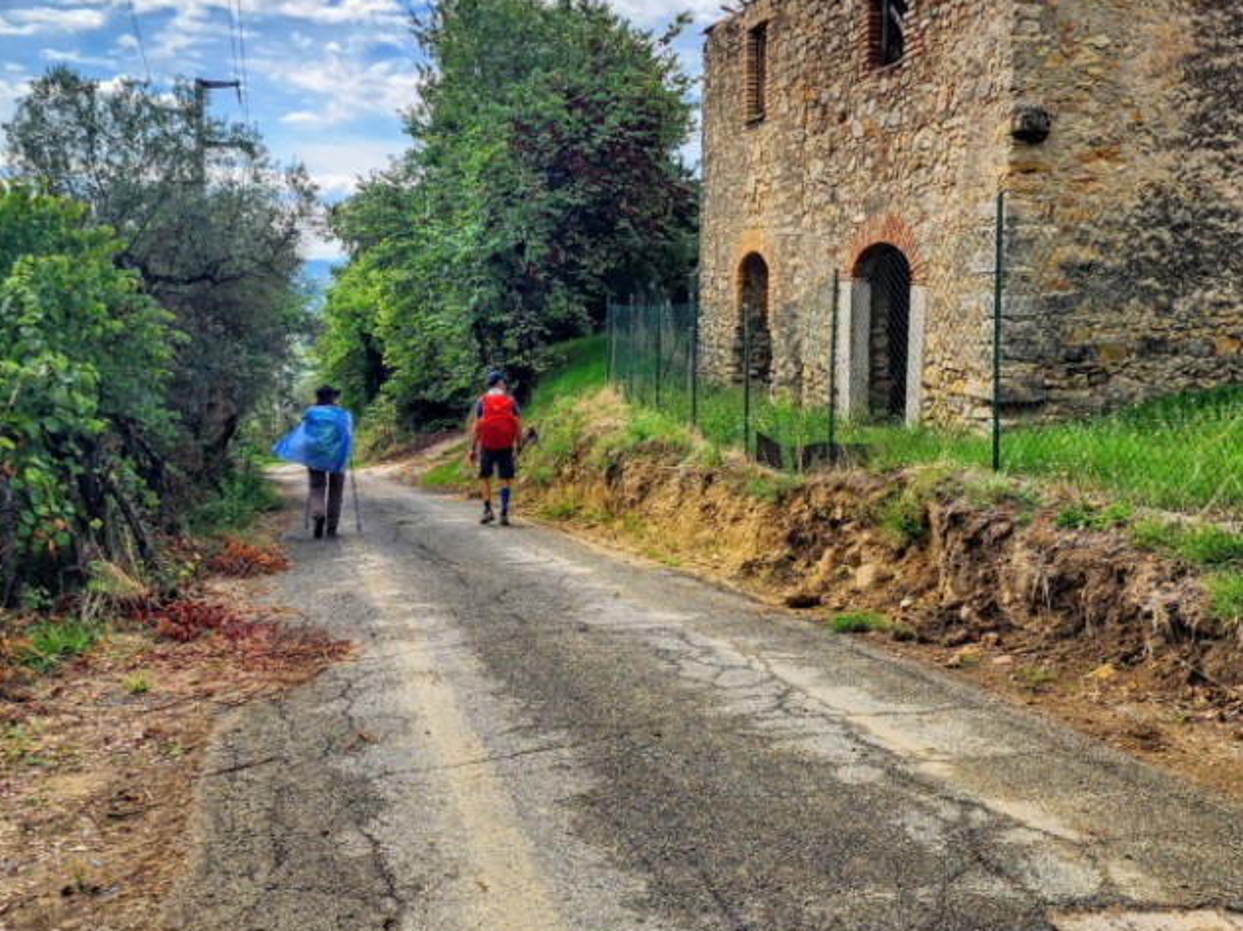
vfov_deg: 40.5
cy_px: 372
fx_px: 1257
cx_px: 617
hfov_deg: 52.6
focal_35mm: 35
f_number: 1.8
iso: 12
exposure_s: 1/1538
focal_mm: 6.4
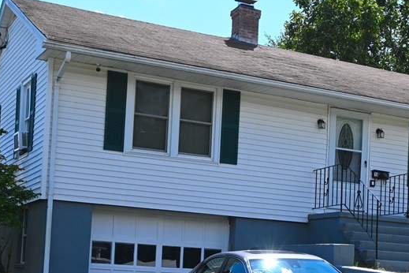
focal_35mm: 72
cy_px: 251
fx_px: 823
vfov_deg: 18.5
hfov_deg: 27.4
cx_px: 323
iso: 100
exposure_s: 1/320
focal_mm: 24.5
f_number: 6.3
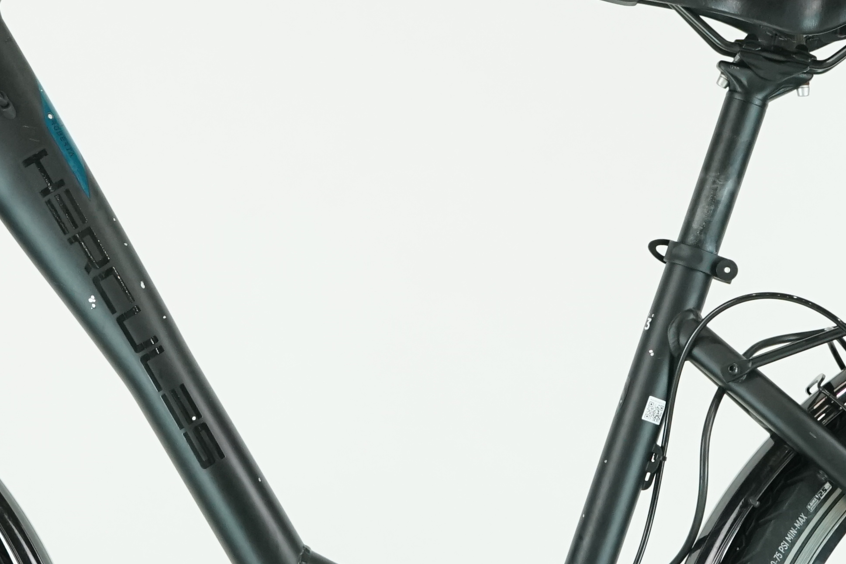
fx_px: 4441
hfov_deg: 10.9
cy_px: 374
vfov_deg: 7.3
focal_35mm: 189
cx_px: 404
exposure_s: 1/200
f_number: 5.6
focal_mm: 61
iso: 1600
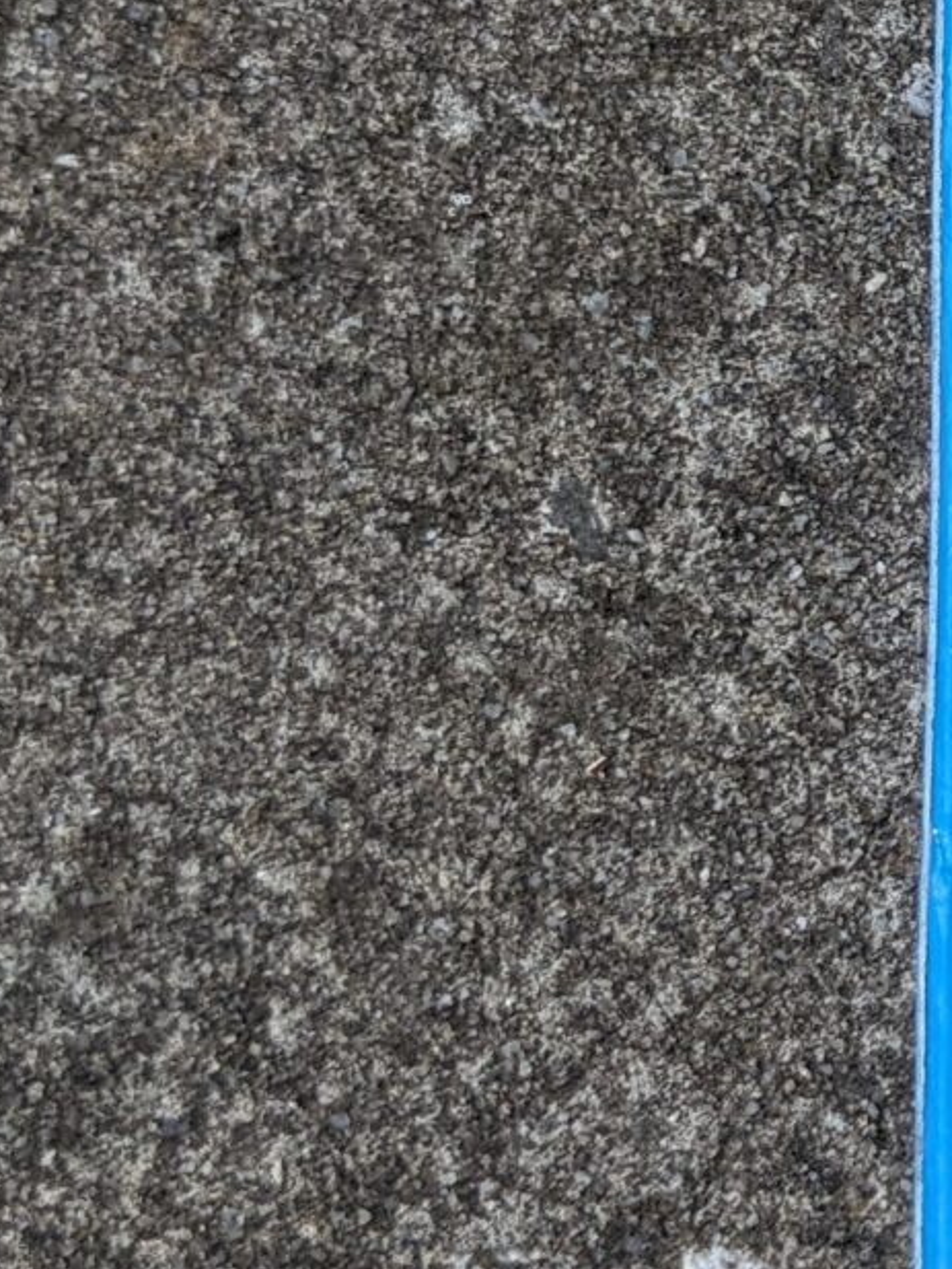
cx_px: 1663
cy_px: 284
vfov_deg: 17.4
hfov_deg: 12.2
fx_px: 4106
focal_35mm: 112
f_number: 1.73
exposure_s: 1/671
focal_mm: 4.38
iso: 54
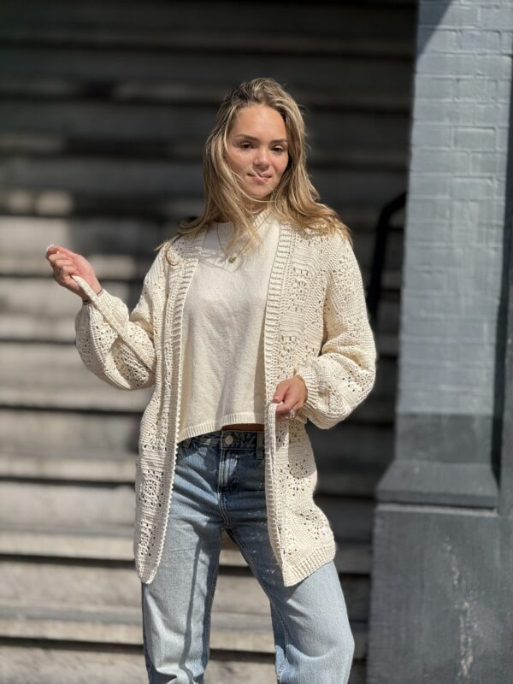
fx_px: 2371
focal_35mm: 120
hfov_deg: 12.3
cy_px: 342
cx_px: 256
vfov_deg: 16.4
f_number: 2.8
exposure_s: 1/1342
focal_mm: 15.66
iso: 50
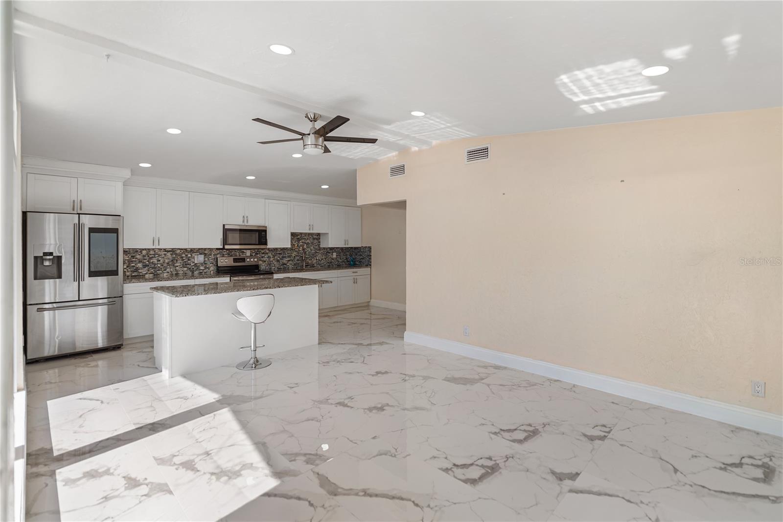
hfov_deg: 96.7
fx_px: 348
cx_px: 392
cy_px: 261
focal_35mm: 16
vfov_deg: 73.8
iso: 64
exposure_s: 1/250
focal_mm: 16
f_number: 2.8
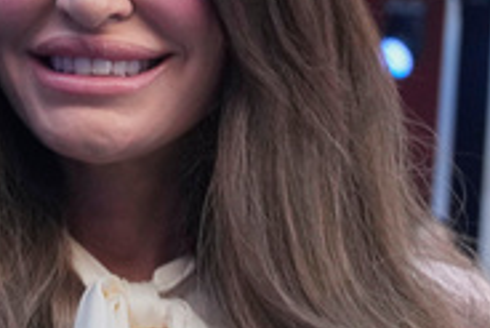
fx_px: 2275
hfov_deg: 12.2
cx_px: 27
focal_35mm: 167
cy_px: 124
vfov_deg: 8.2
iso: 1600
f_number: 4
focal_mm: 30
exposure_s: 1/250
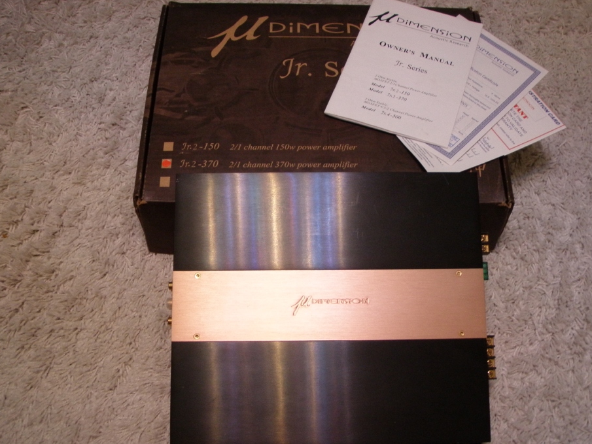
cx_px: 308
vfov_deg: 33.6
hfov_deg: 43.8
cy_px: 220
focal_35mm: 43
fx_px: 735
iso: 250
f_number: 3.5
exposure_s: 1/10
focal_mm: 6.7
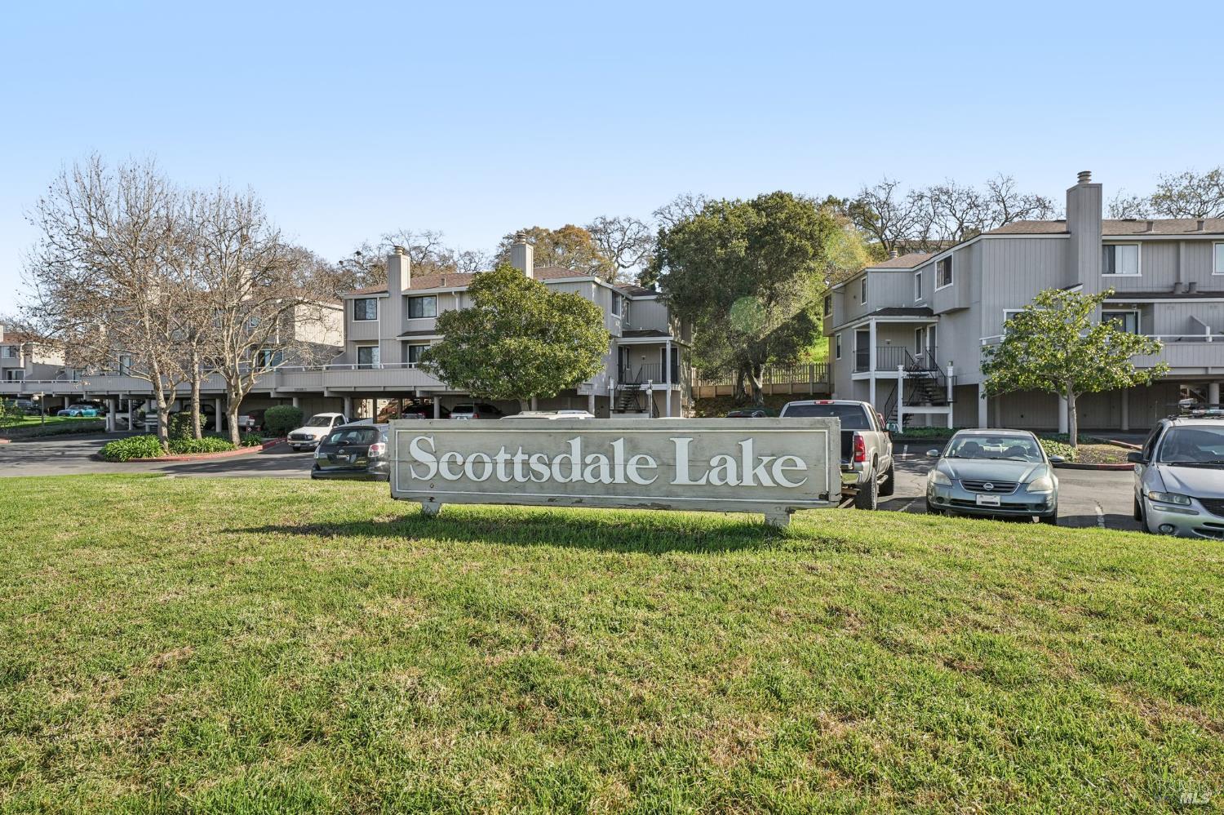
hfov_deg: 83.1
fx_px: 690
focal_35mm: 20
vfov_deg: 61.1
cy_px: 408
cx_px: 612
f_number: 8
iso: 640
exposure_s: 1/800
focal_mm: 20.3
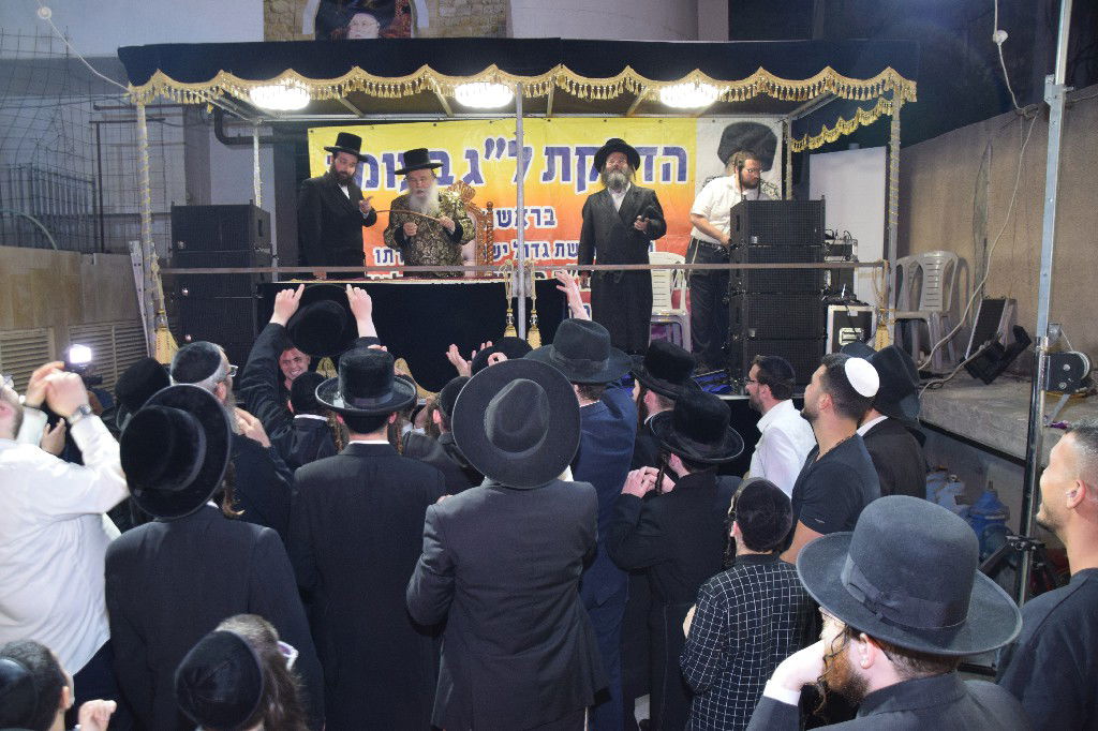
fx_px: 823
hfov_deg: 67.4
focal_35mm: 27
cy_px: 366
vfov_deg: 47.9
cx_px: 549
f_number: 4
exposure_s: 1/60
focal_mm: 18
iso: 720
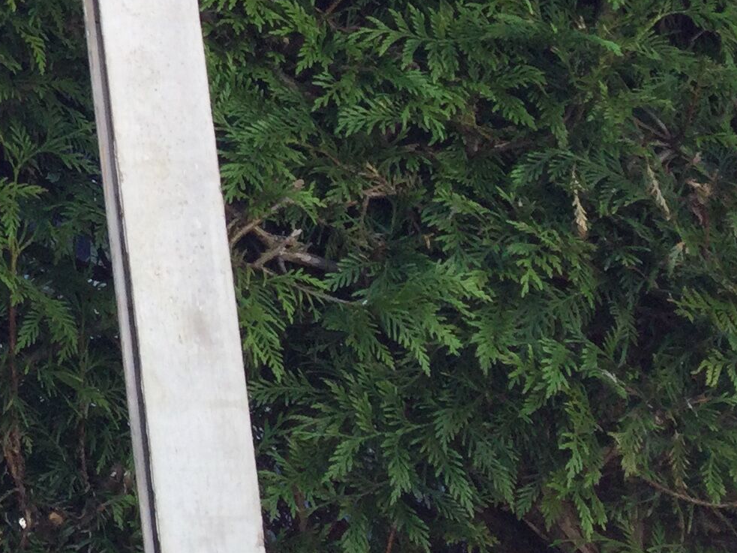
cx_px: -468
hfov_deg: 16.7
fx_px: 2193
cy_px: -219
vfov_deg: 13.7
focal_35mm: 103
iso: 25
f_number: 2.4
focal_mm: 3.3
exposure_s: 1/154
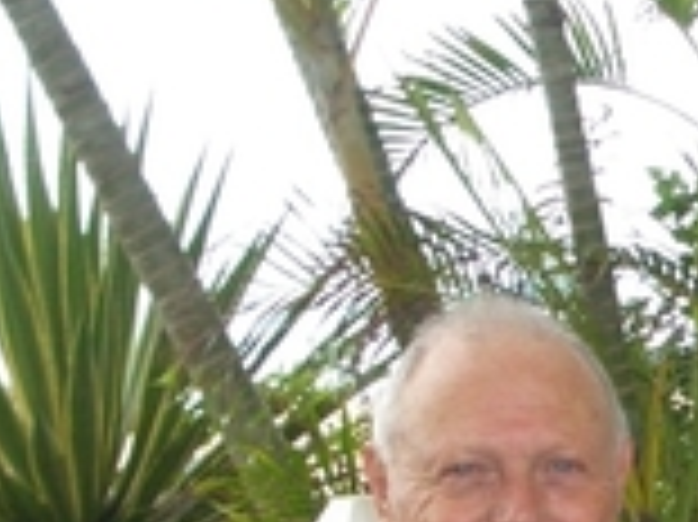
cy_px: 738
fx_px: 3828
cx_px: 1040
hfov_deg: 10.1
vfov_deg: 7.7
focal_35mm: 190
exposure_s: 1/200
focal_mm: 8.2
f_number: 3.1
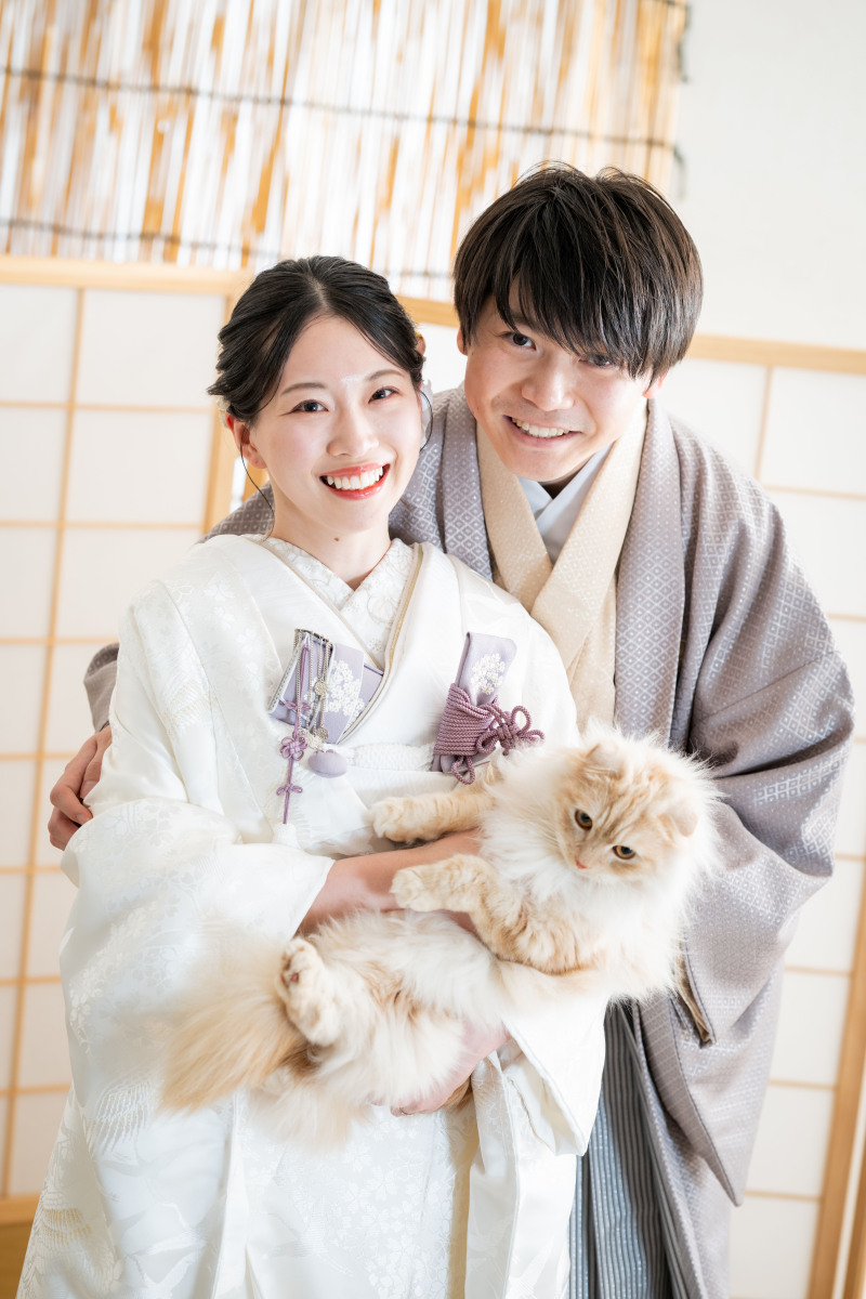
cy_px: 650
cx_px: 433
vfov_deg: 23.9
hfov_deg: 16.1
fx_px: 3067
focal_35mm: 85
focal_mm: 85
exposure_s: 1/125
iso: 320
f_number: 3.2
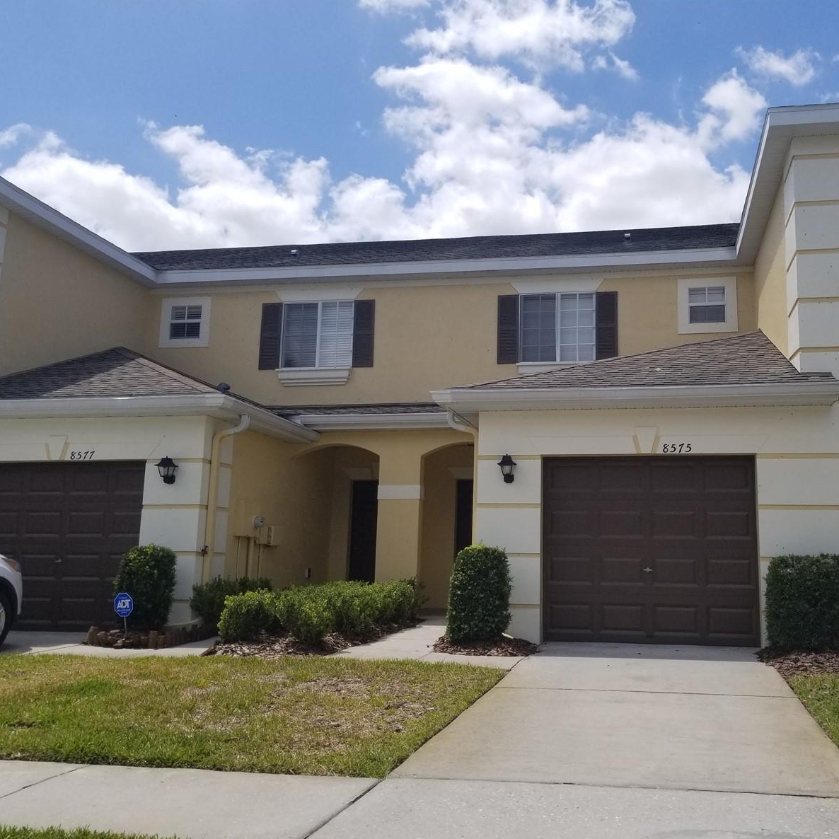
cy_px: 422
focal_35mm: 31
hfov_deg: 51.9
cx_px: 528
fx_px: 850
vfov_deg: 52.5
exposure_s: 1/3672
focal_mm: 4.25
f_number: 1.7
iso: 50
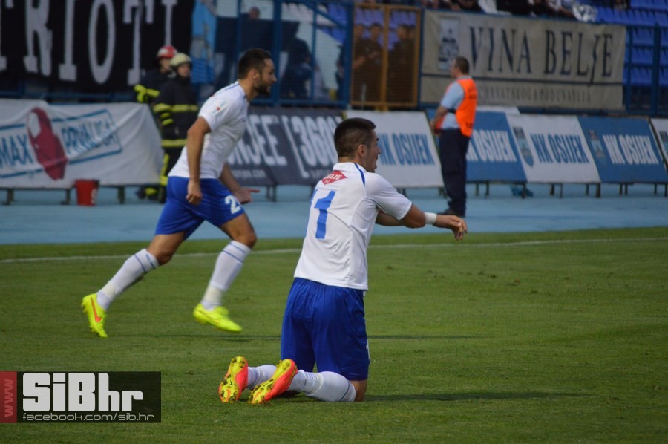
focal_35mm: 300
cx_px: 334
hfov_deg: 6.9
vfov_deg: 4.6
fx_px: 5561
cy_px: 222
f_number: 5.6
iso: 1600
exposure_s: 1/320
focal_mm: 200
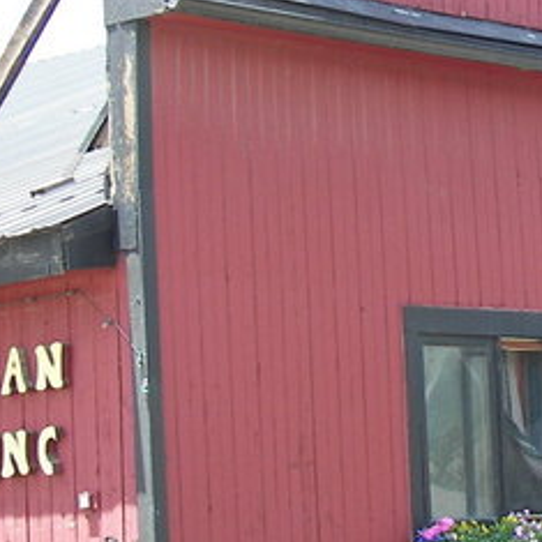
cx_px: 676
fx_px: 2799
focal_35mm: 158
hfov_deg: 10.8
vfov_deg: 11.1
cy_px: 205
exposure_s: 1/125
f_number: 2.8
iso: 50
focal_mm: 8.9
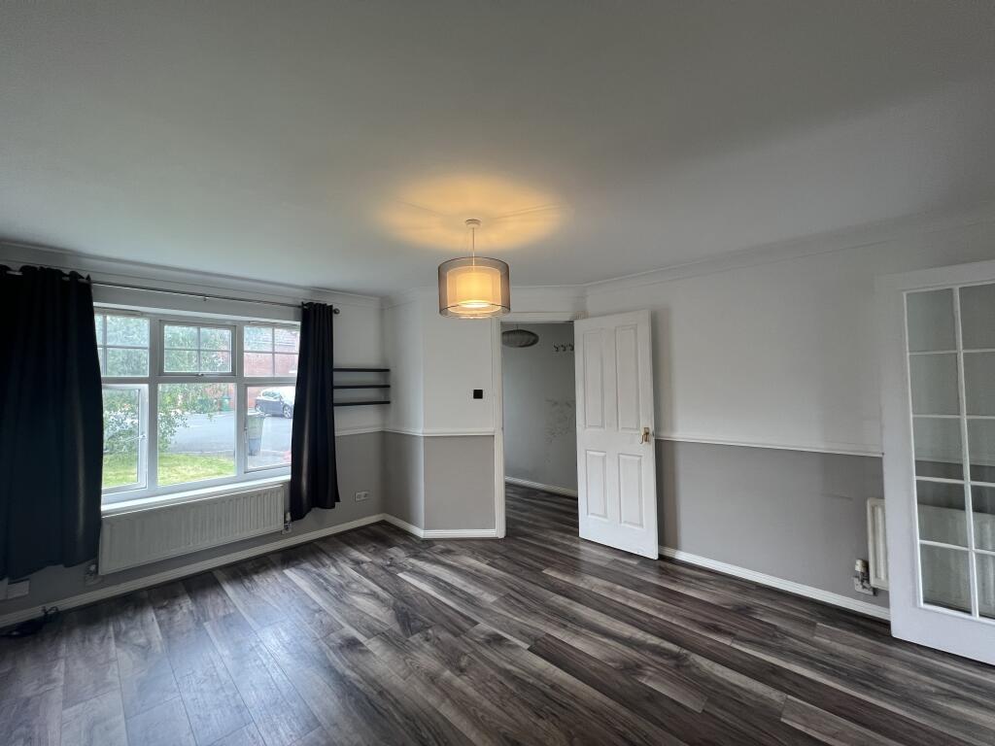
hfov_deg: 106.2
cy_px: 373
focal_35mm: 13
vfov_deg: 89.9
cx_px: 498
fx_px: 374
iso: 200
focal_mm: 1.57
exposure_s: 1/100
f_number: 1.8
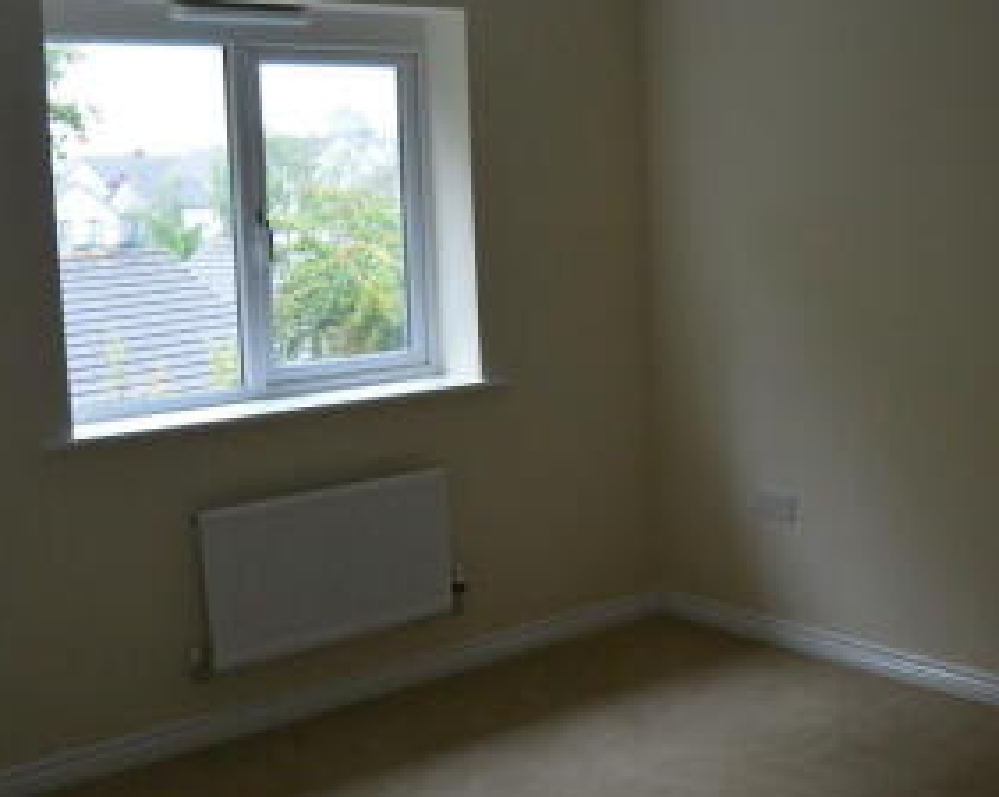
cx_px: 712
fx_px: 1359
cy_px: 445
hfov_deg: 39.6
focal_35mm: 46
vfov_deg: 32.7
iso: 560
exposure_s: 1/125
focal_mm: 11
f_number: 3.5
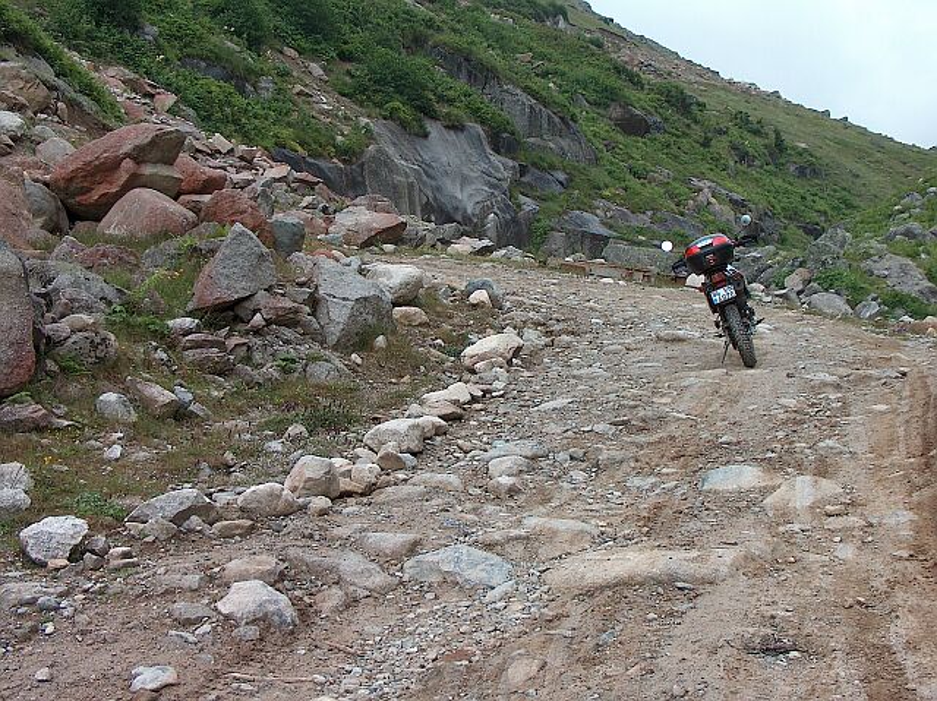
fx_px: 1407
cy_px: 350
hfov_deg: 36.8
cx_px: 468
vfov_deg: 28.0
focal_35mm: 52
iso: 100
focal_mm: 10.64
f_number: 4.8
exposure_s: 1/253
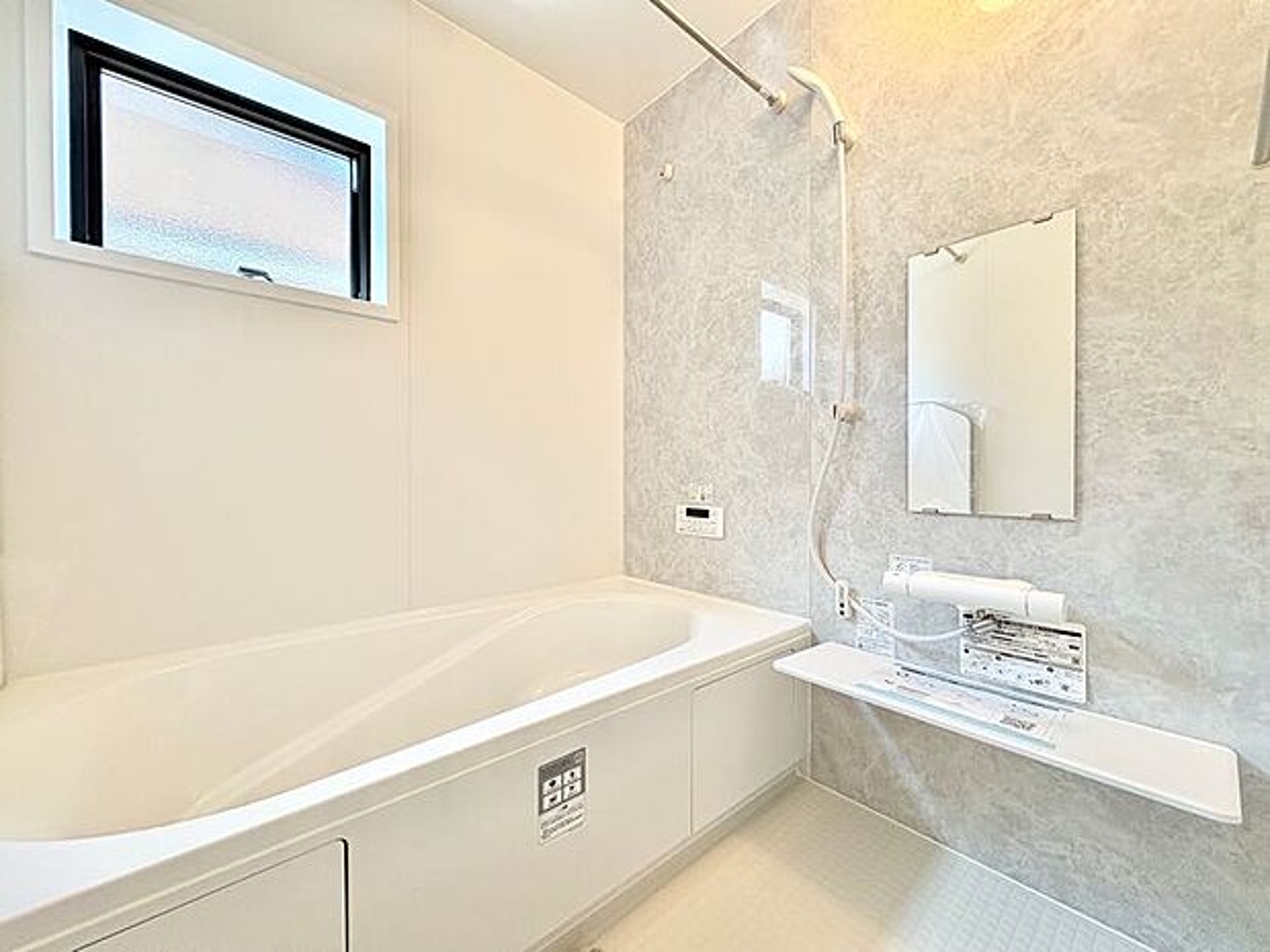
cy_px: 476
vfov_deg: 85.7
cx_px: 635
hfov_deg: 102.1
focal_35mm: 14
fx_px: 514
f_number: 2.2
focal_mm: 2.22
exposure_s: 1/100
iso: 160
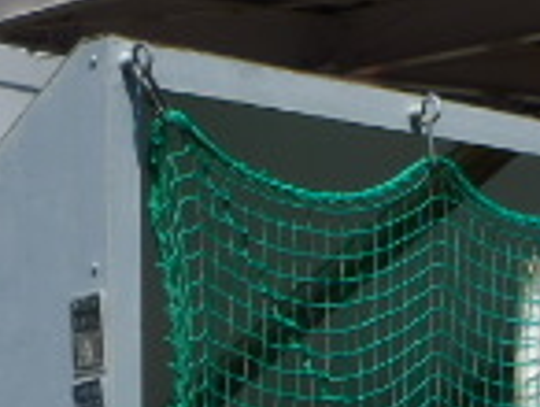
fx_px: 1641
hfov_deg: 18.6
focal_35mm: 105
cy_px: 766
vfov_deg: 12.7
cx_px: 174
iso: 80
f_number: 7.9
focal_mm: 4.2
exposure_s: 1/200
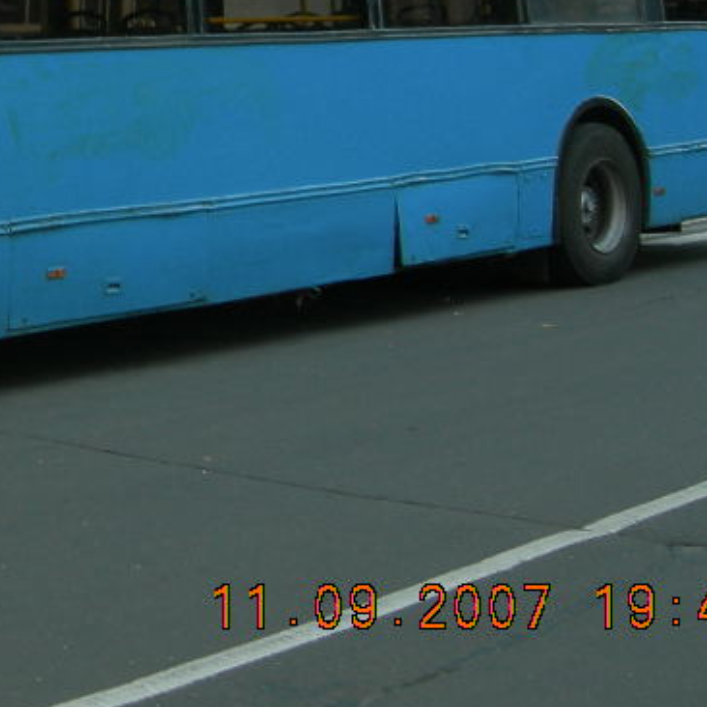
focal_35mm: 89
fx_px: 2057
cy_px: 21
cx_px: -75
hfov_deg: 18.7
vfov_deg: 19.0
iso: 94
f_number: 2.7
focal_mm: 7.5
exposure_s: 1/30
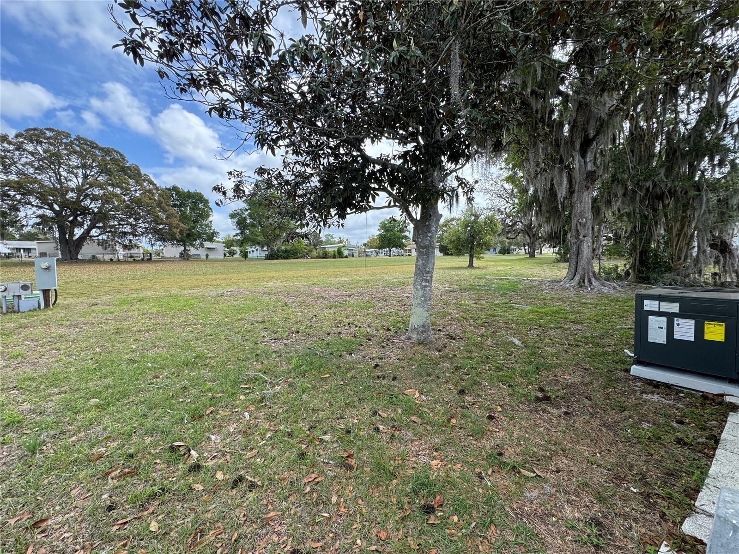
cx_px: 370
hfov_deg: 102.1
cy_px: 277
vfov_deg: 85.7
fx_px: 299
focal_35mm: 14
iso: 50
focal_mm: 2.22
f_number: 2.2
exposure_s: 1/756
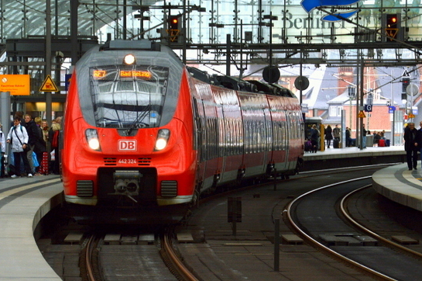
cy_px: 163
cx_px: 218
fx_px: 3465
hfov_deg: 7.0
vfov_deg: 4.6
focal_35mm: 296
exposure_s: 1/125
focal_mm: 105
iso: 200
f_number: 7.1
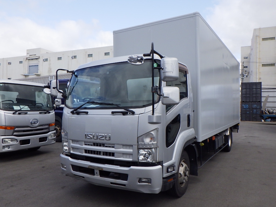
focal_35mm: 28
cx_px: 138
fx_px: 223
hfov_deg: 63.4
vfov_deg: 49.7
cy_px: 104
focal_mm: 5
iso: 250
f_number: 4.2
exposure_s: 1/1000
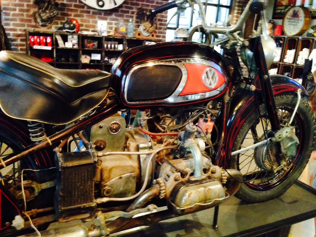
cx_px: 158
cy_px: 118
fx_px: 301
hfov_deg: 55.4
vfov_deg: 42.9
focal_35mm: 33
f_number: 2.4
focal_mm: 4.12
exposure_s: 1/15
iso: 800
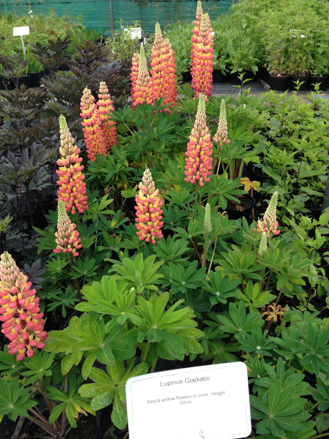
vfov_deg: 55.4
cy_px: 220
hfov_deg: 42.9
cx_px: 164
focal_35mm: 33
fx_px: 418
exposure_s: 1/159
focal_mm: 4.13
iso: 50
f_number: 2.4
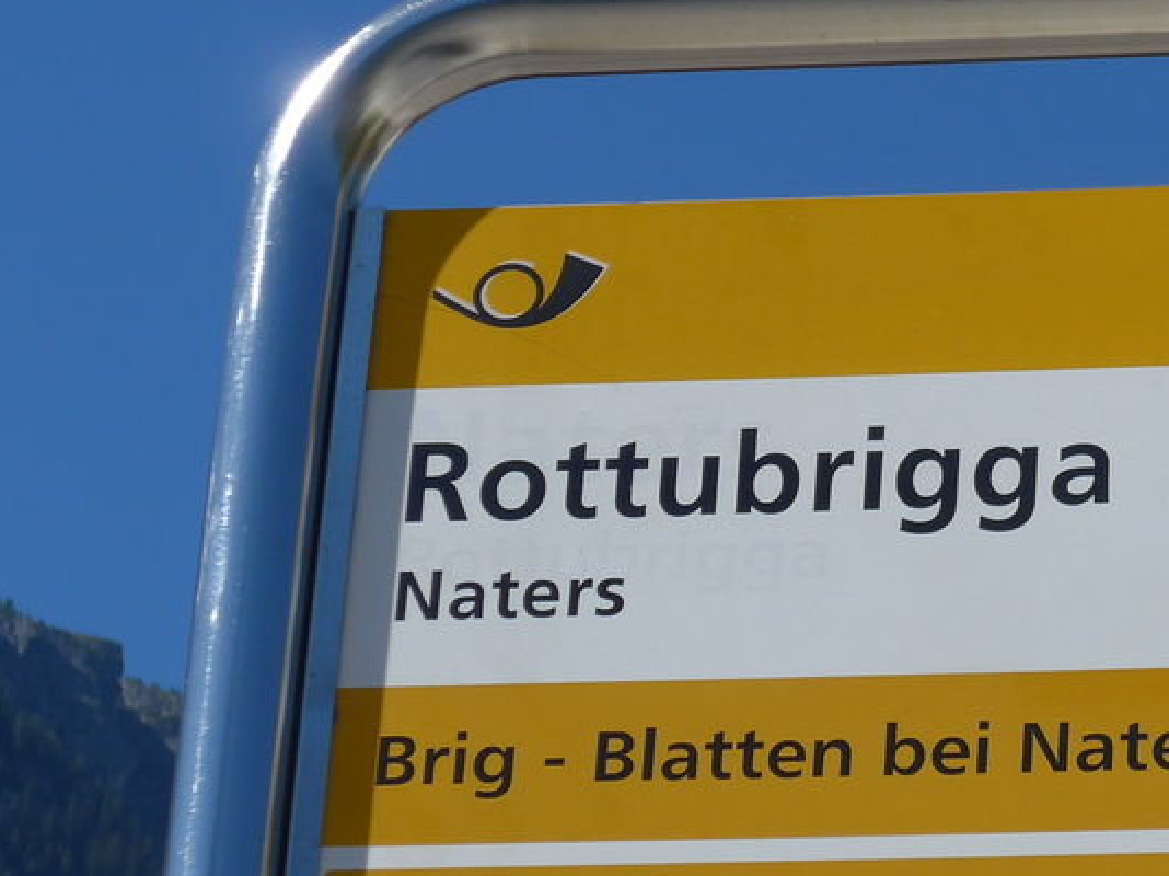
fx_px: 7359
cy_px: 394
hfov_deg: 9.0
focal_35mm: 218
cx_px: 1123
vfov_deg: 6.8
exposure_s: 1/800
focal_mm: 19.2
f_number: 4.7
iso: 80
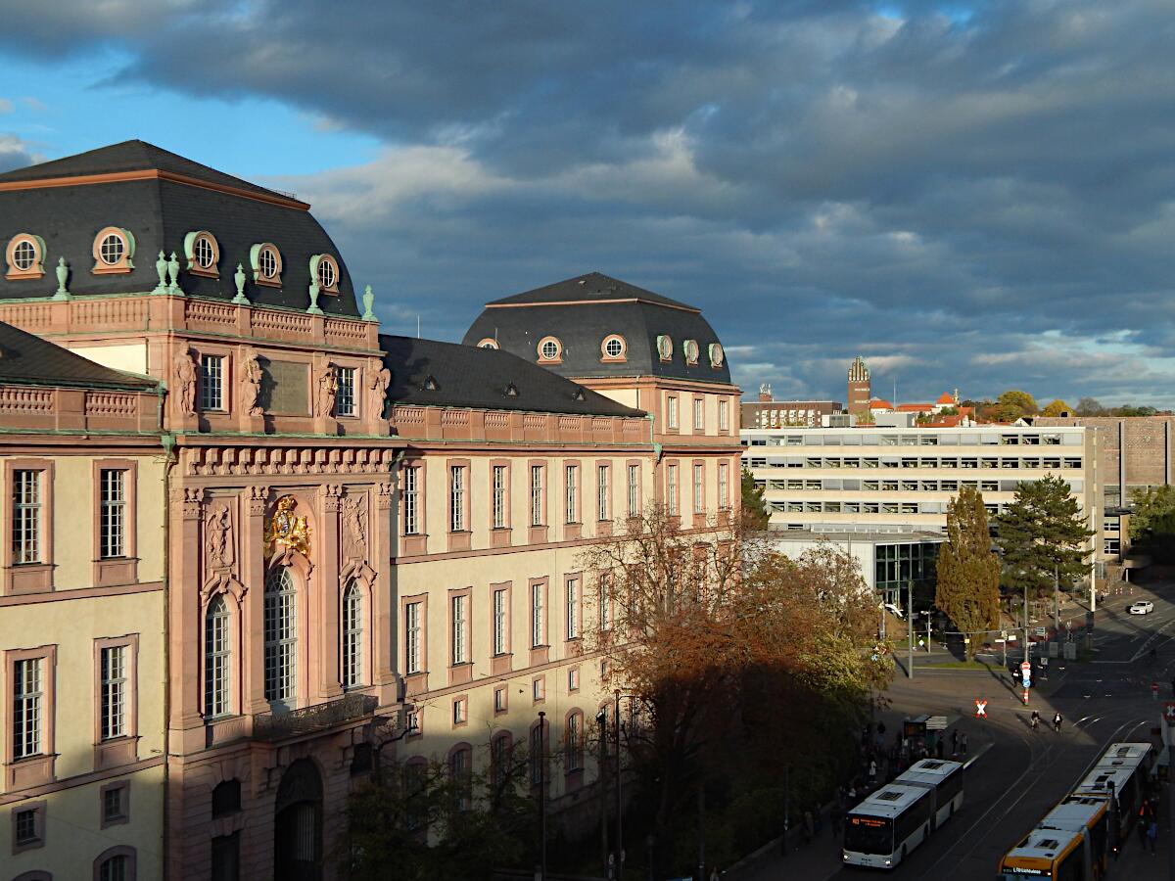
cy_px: 440
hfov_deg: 38.9
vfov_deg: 29.7
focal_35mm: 49
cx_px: 588
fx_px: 1663
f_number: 3.7
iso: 125
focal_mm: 8.6
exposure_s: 1/800
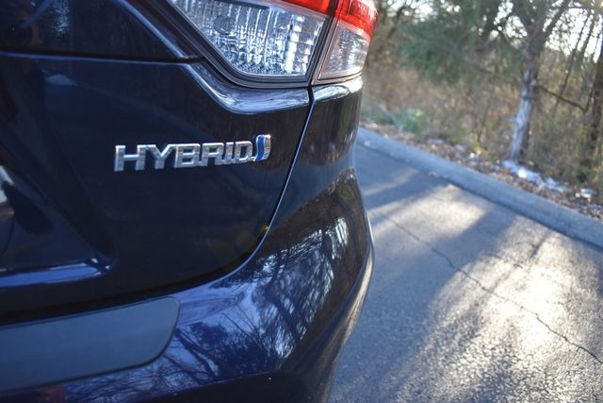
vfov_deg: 48.0
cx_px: 302
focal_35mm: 27
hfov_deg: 67.4
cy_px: 202
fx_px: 452
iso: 450
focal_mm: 18
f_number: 3.5
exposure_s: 1/250
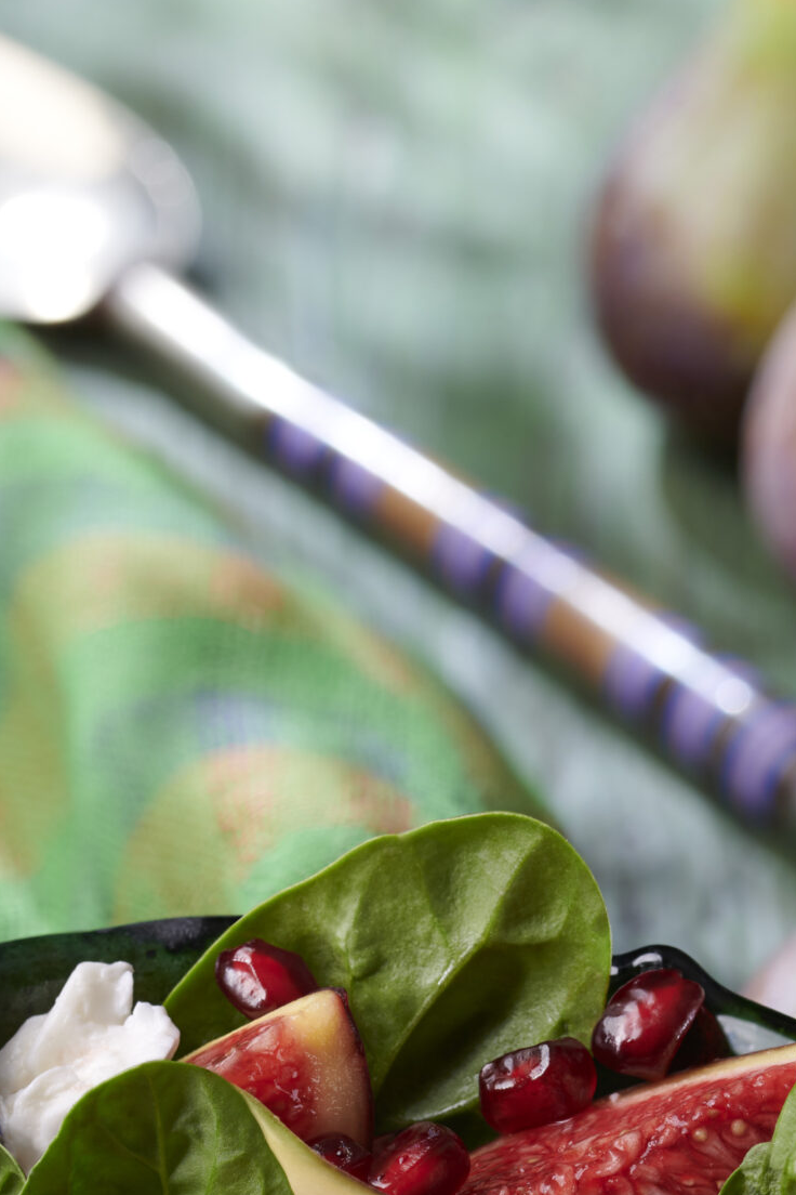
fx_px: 9087
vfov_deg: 7.5
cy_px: 1087
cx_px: 317
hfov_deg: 5.0
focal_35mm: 274
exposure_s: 1/200
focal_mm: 105
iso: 160
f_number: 11
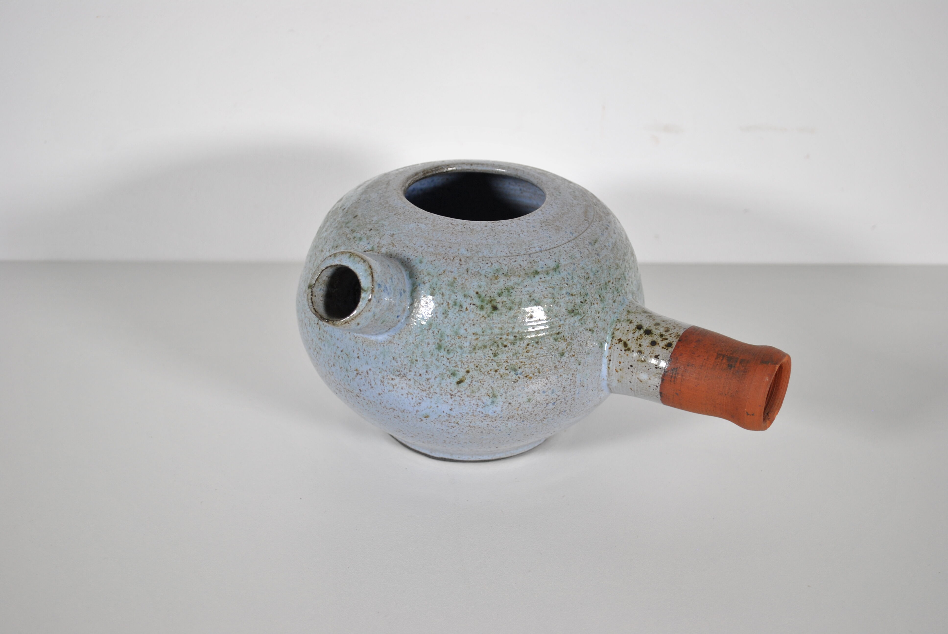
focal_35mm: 54
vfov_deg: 25.1
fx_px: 1424
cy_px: 317
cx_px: 474
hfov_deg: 36.8
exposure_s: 1/60
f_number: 5
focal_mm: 36
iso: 200
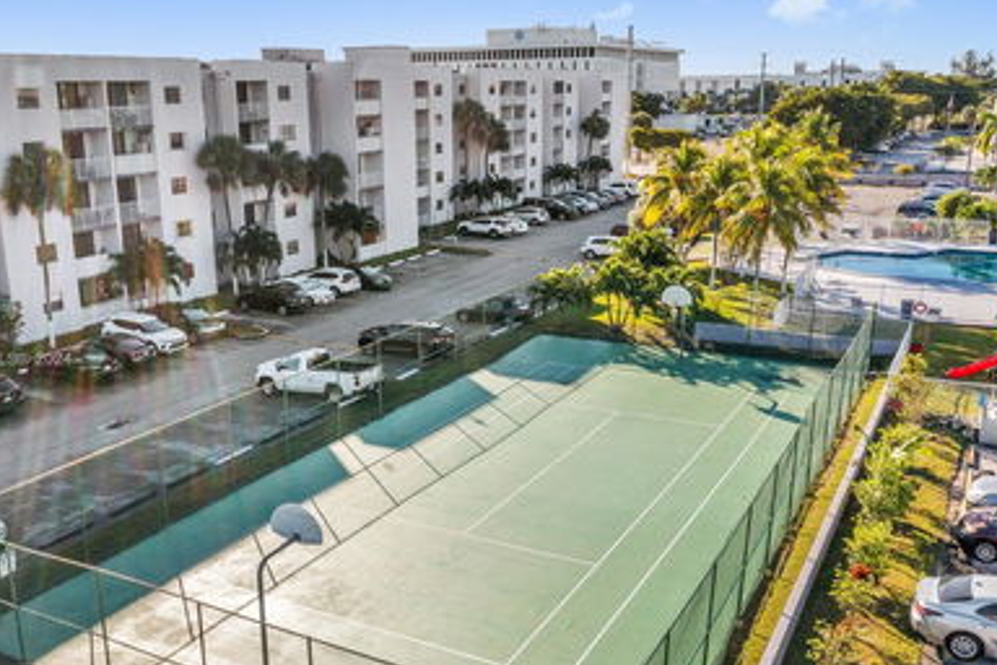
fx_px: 969
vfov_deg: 37.8
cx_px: 447
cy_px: 361
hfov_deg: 54.3
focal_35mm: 35
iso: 100
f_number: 6.3
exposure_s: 1/640
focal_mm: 10.26
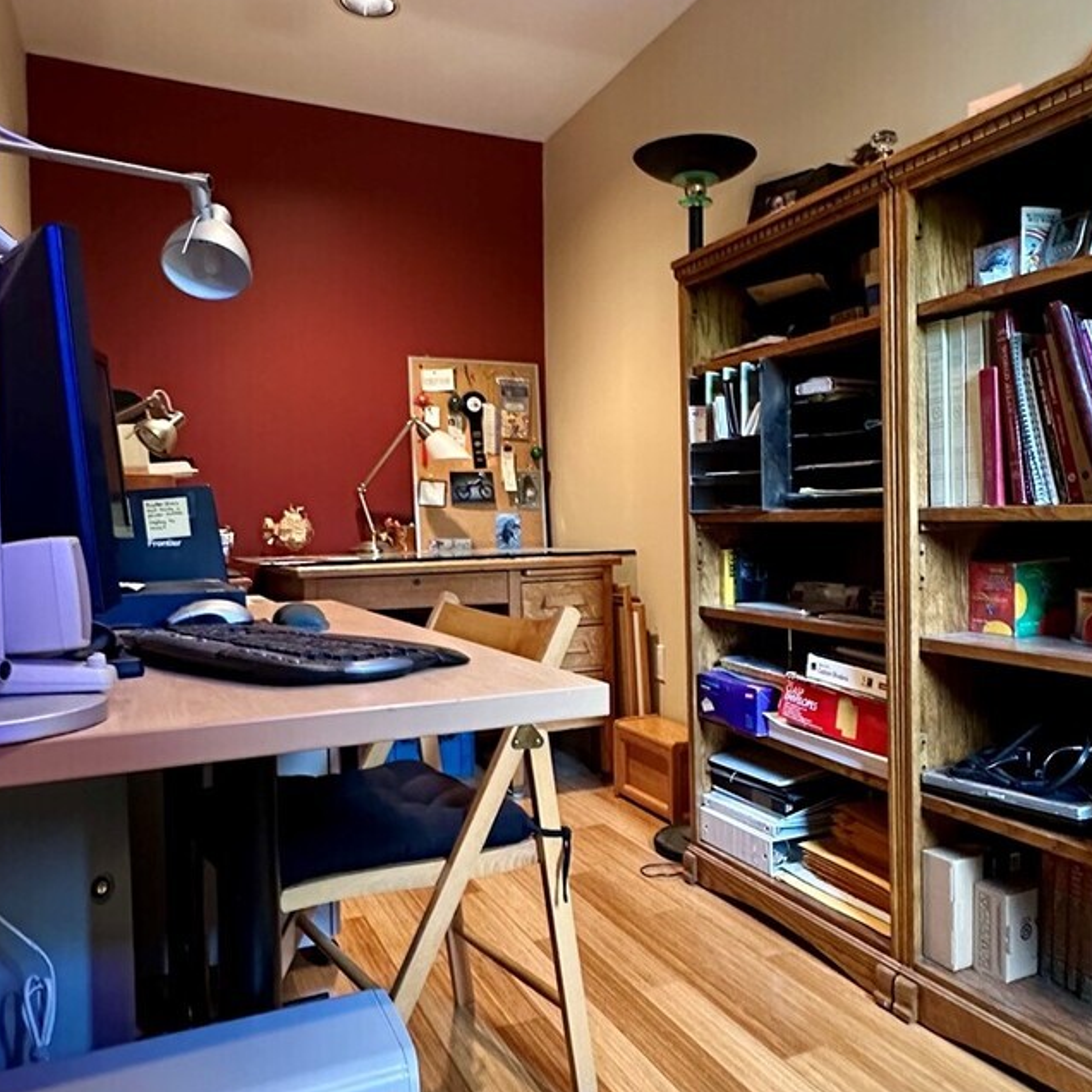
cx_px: 637
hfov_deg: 57.0
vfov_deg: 57.3
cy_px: 549
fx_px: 999
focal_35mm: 28
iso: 1000
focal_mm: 2.22
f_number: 2.2
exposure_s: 1/60
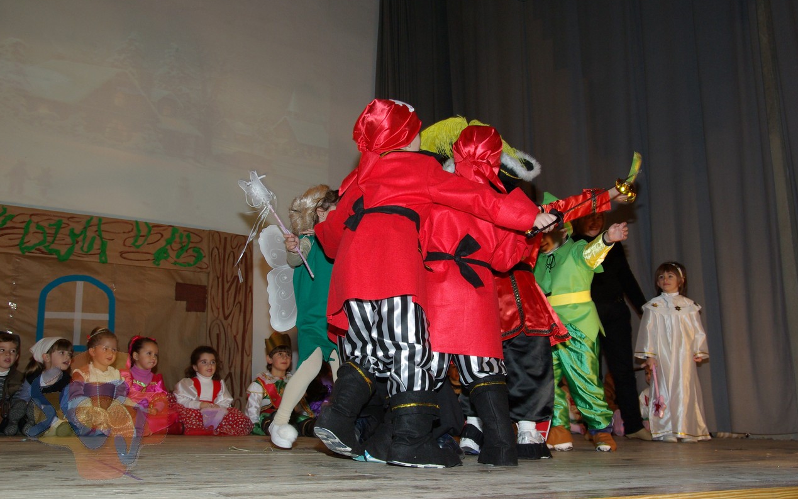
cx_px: 397
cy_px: 261
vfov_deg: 35.8
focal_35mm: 36
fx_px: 772
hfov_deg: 54.6
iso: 400
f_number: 6.7
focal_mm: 23
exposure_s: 1/45
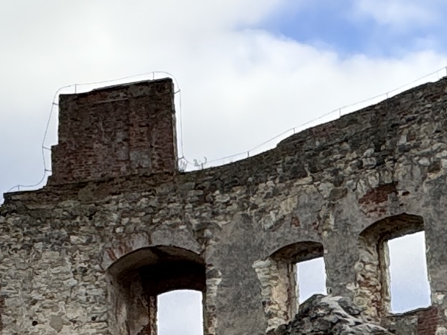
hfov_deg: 18.6
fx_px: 1265
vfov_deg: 14.9
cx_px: -131
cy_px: 313
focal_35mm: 98
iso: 50
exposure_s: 1/1672
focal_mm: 2.22
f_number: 2.2
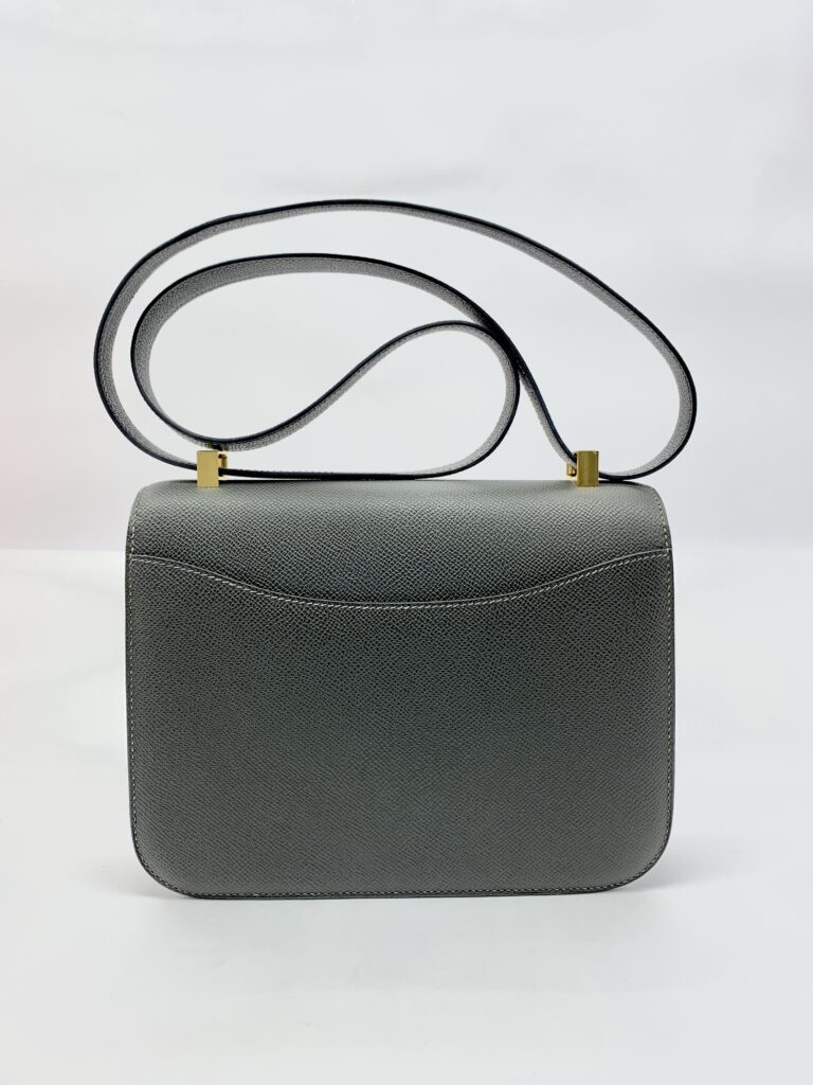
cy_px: 542
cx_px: 406
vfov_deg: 67.3
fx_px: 814
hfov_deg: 53.1
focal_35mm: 26
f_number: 1.8
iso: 25
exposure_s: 1/100
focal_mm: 4.25
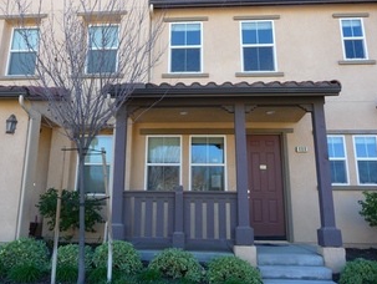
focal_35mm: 32
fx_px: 349
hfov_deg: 56.7
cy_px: 123
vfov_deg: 44.1
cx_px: 170
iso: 100
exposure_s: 1/160
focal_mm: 4.7
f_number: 3.3
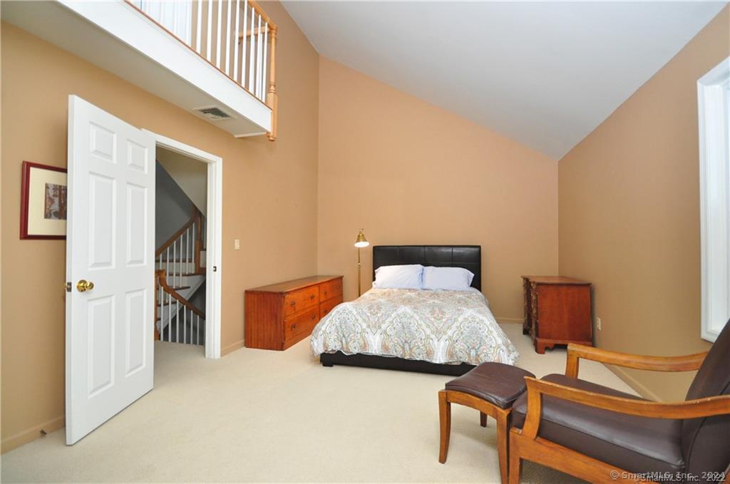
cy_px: 242
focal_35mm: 15
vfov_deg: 77.1
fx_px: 304
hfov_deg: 100.5
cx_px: 365
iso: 1000
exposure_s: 1/200
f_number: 4
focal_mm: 10
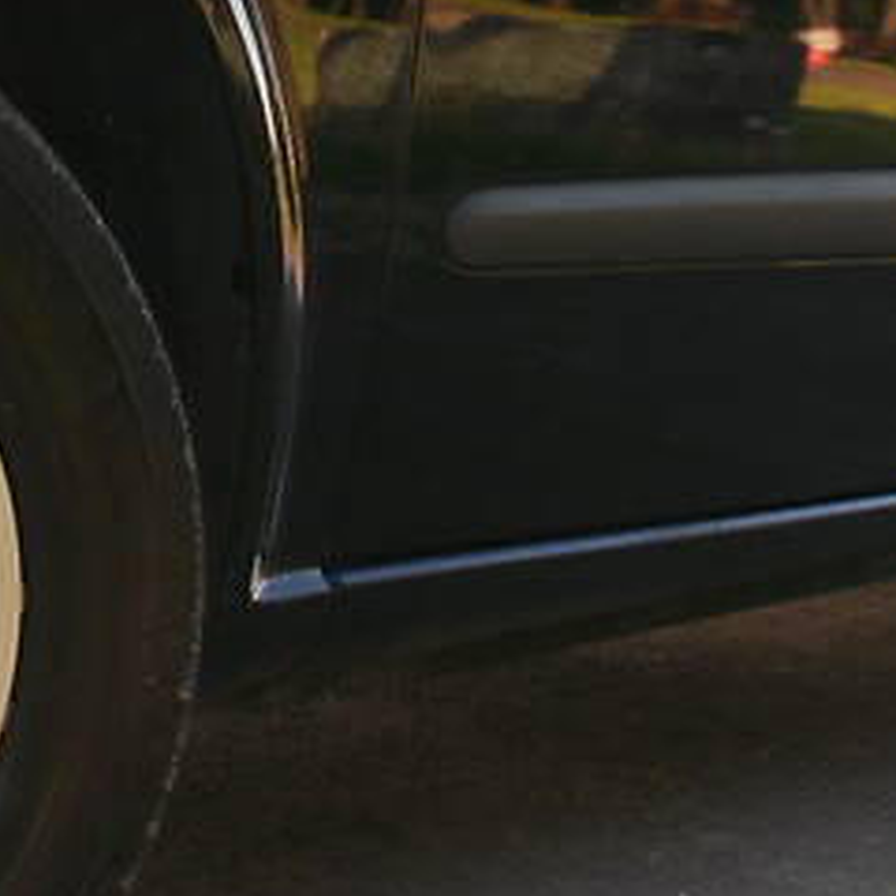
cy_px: 0
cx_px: 470
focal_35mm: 106
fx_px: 3104
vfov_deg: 16.1
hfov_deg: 16.4
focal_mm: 6.3
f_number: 3.5
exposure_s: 1/125
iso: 100
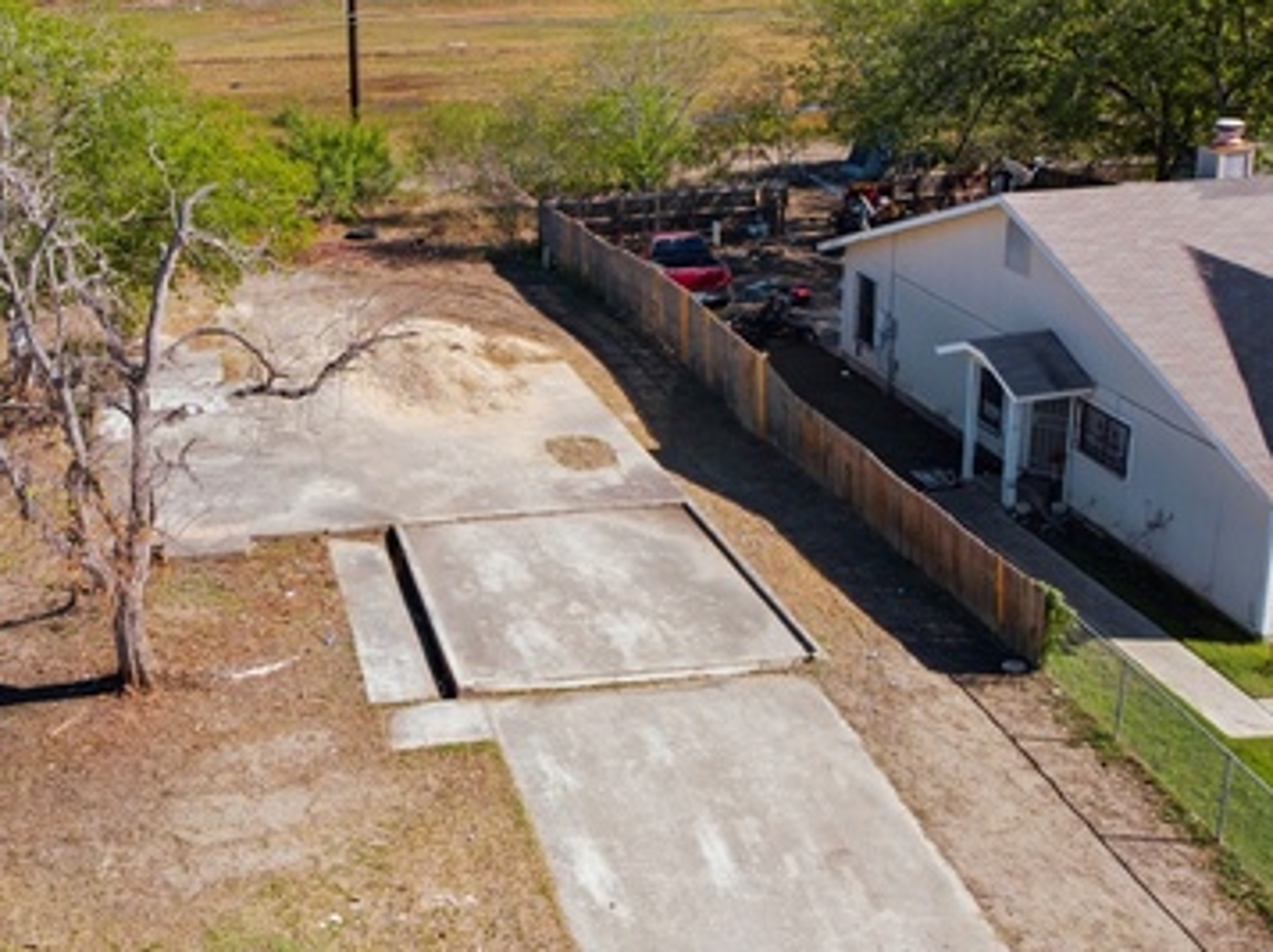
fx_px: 1580
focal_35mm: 43
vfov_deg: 33.4
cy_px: 358
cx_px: 296
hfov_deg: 42.3
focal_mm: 4.5
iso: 114
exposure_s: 1/1858
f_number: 2.8
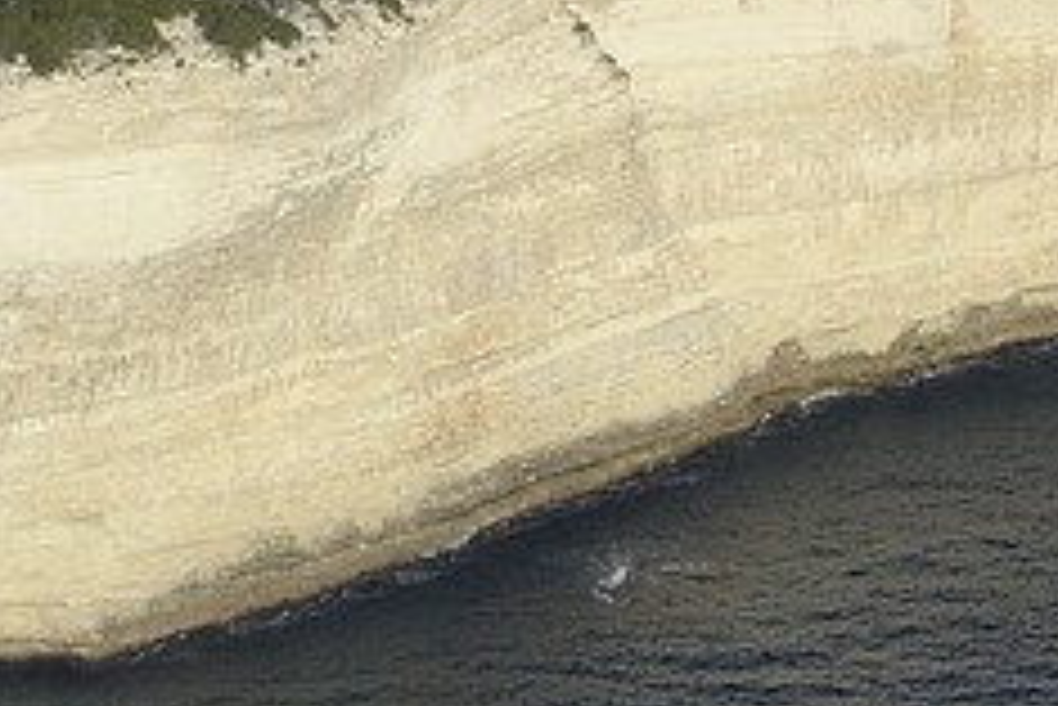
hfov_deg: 2.6
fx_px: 23201
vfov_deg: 1.7
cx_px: 3449
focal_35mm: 789
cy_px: -1547
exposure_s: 1/1000
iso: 400
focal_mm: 116
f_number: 10
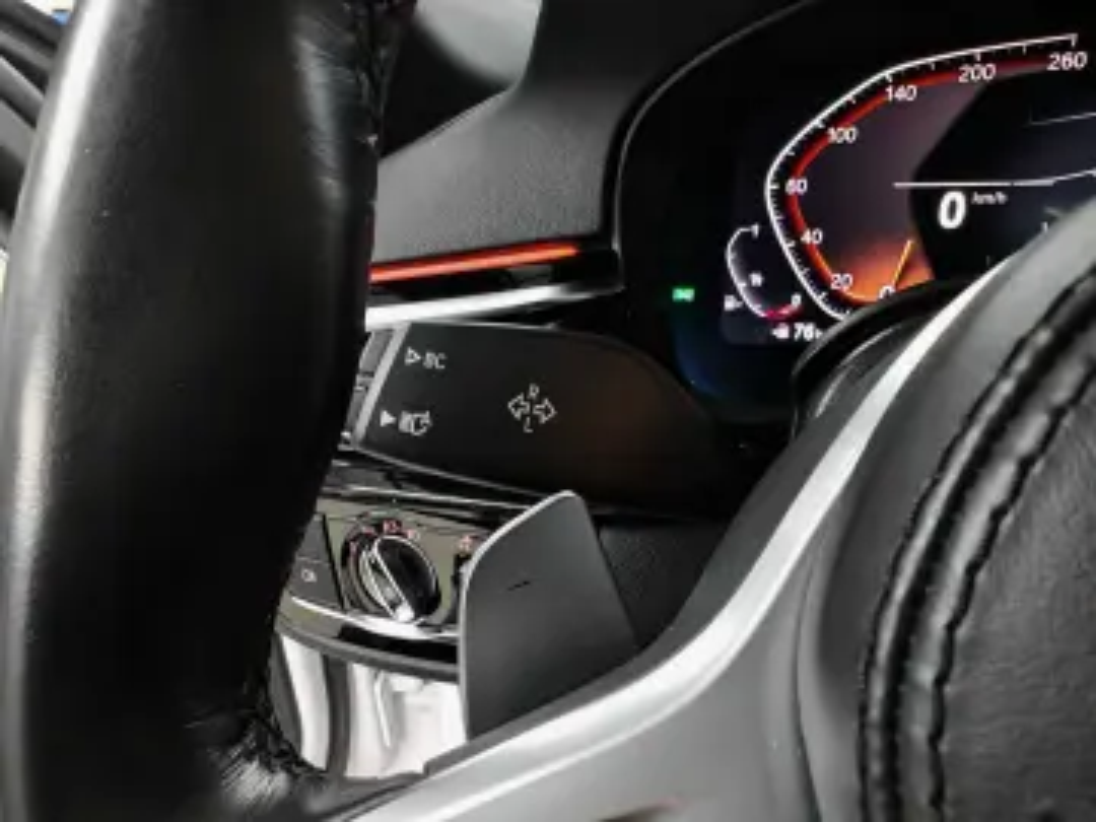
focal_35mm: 27
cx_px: 548
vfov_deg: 51.4
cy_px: 411
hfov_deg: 65.3
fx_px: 855
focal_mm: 1.96
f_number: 2.2
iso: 640
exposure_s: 1/33
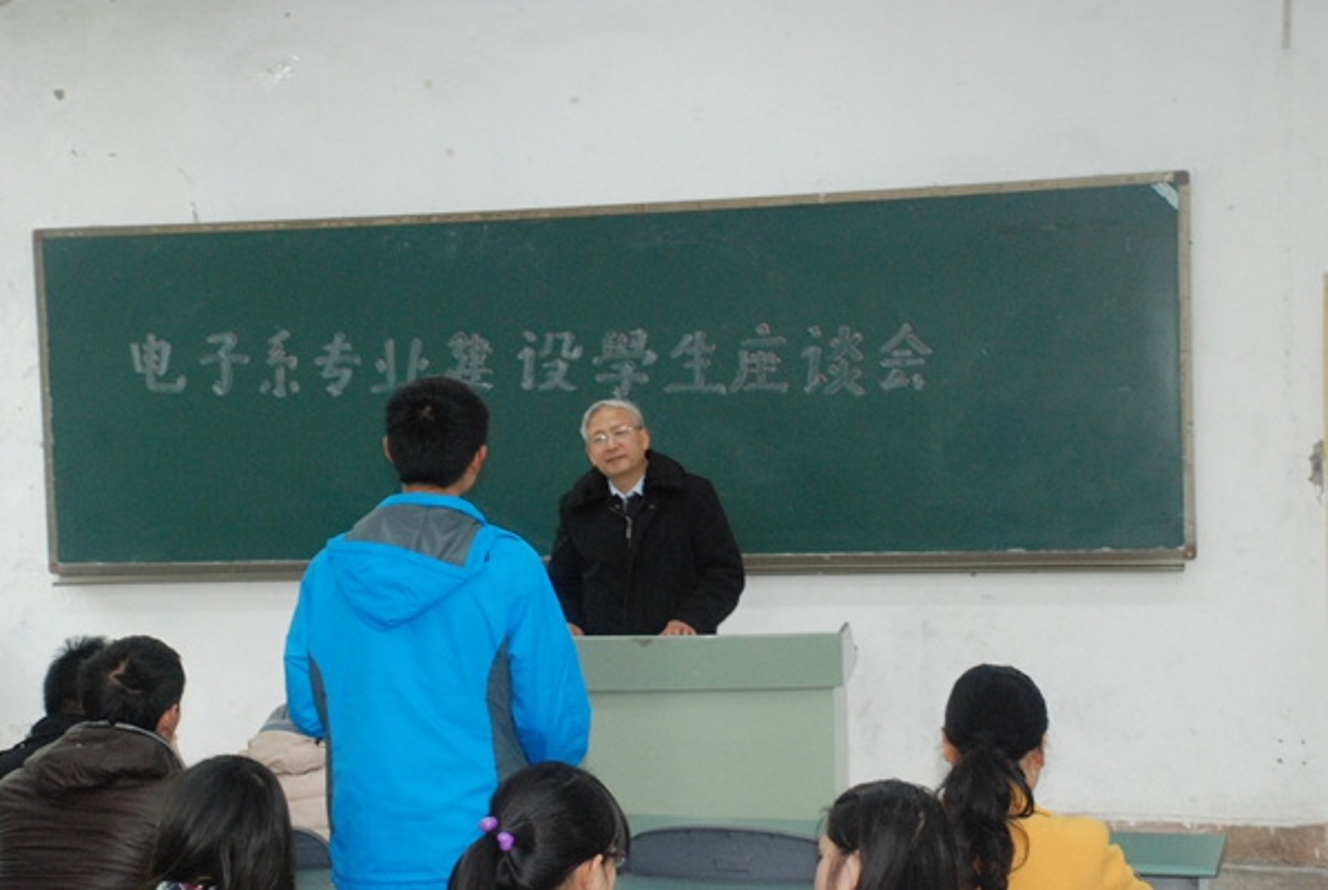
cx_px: 664
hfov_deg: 30.5
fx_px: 2438
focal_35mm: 66
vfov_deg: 20.7
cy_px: 445
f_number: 5.6
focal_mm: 44
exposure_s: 1/60
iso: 1600
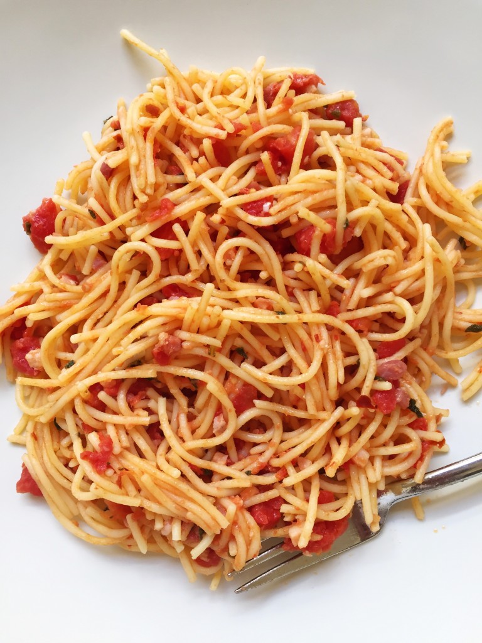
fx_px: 538
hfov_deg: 48.2
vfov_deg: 61.7
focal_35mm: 29
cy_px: 322
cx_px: 241
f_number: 2.2
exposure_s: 1/40
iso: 32
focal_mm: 4.15
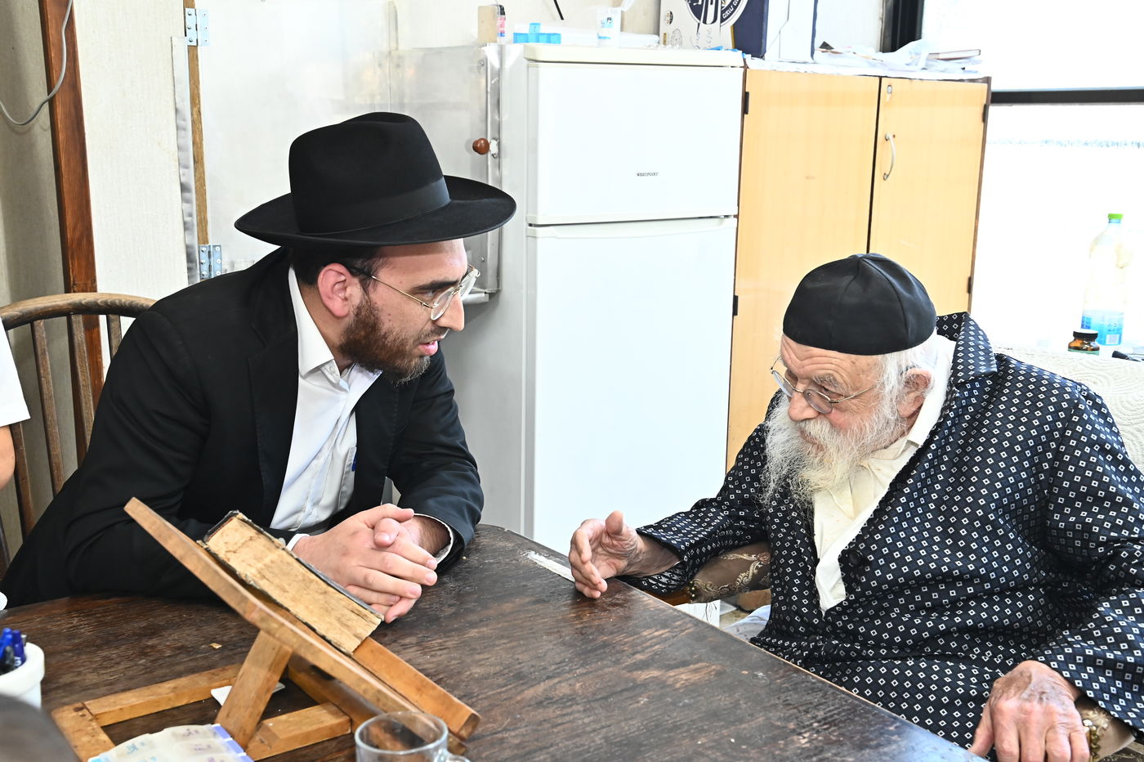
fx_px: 1397
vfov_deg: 30.5
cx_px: 572
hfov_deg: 44.5
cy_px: 381
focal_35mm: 44
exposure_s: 1/200
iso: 2500
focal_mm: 44
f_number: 8
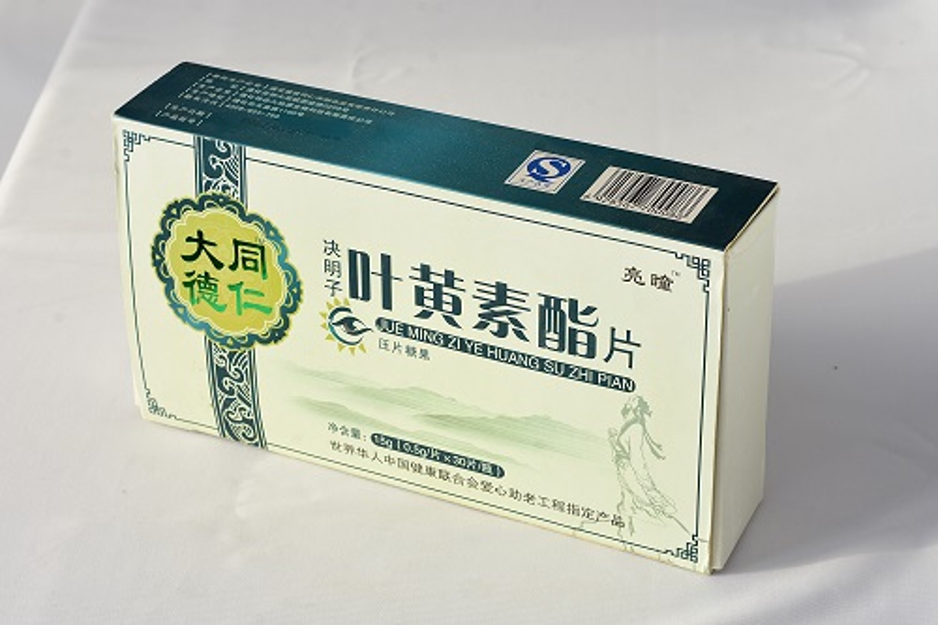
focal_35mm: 75
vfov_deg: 18.2
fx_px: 1953
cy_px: 312
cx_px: 469
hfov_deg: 27.0
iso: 200
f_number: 8
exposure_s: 1/50
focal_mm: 50
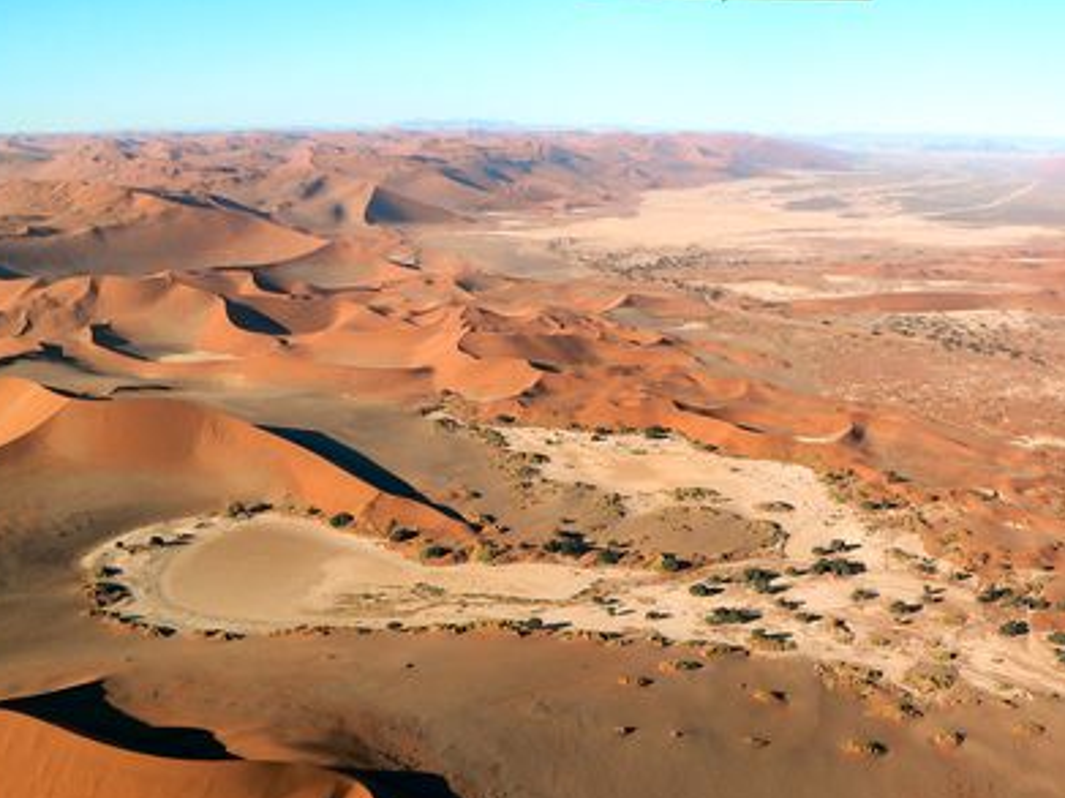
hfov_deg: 41.2
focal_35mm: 46
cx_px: 515
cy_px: 497
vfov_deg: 31.4
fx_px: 1415
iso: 80
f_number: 4
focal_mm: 6
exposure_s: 1/500
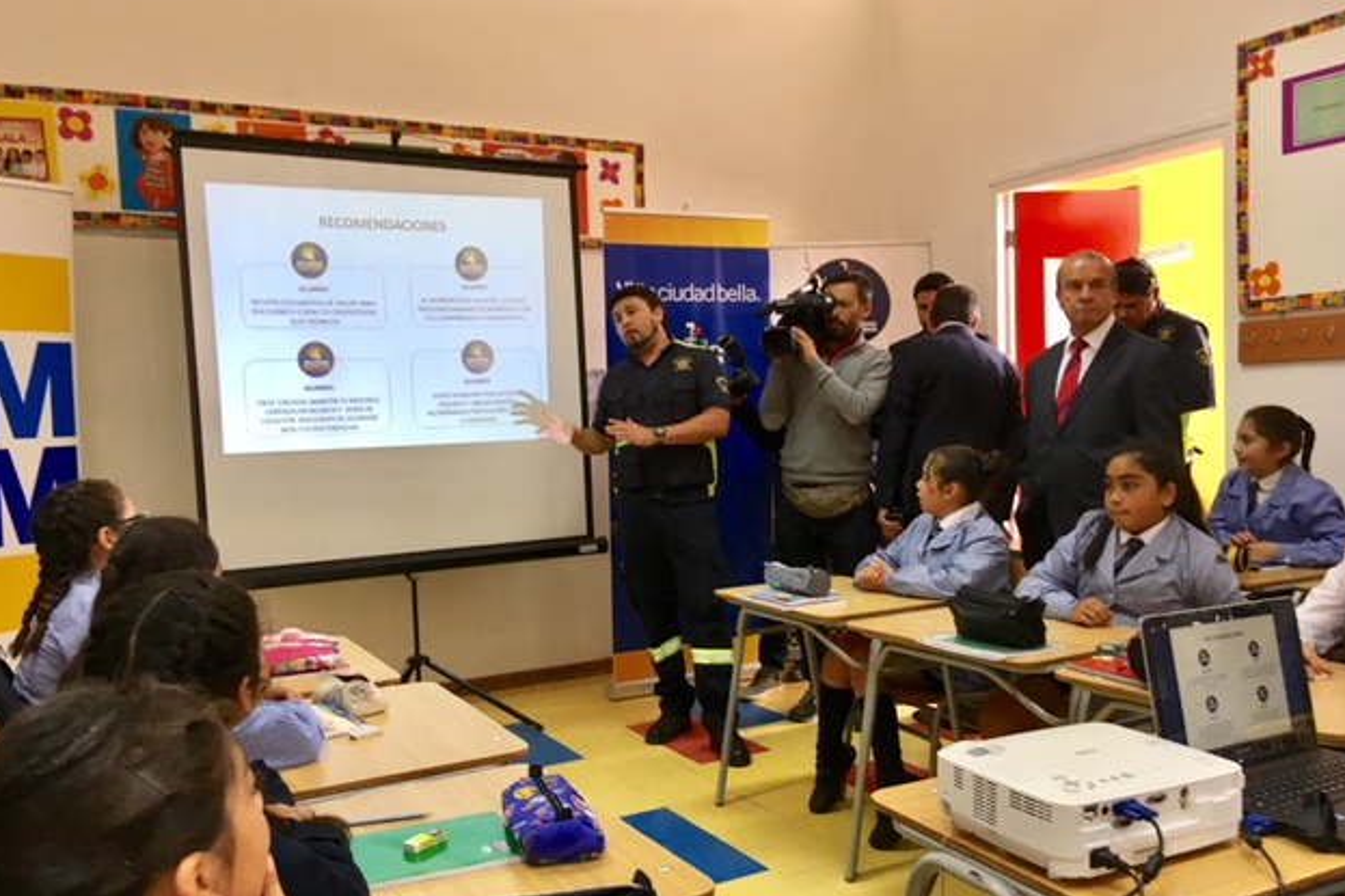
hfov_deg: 60.3
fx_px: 1158
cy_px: 484
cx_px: 678
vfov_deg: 42.3
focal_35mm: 31
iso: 80
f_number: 2.2
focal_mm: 4.15
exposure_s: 1/33
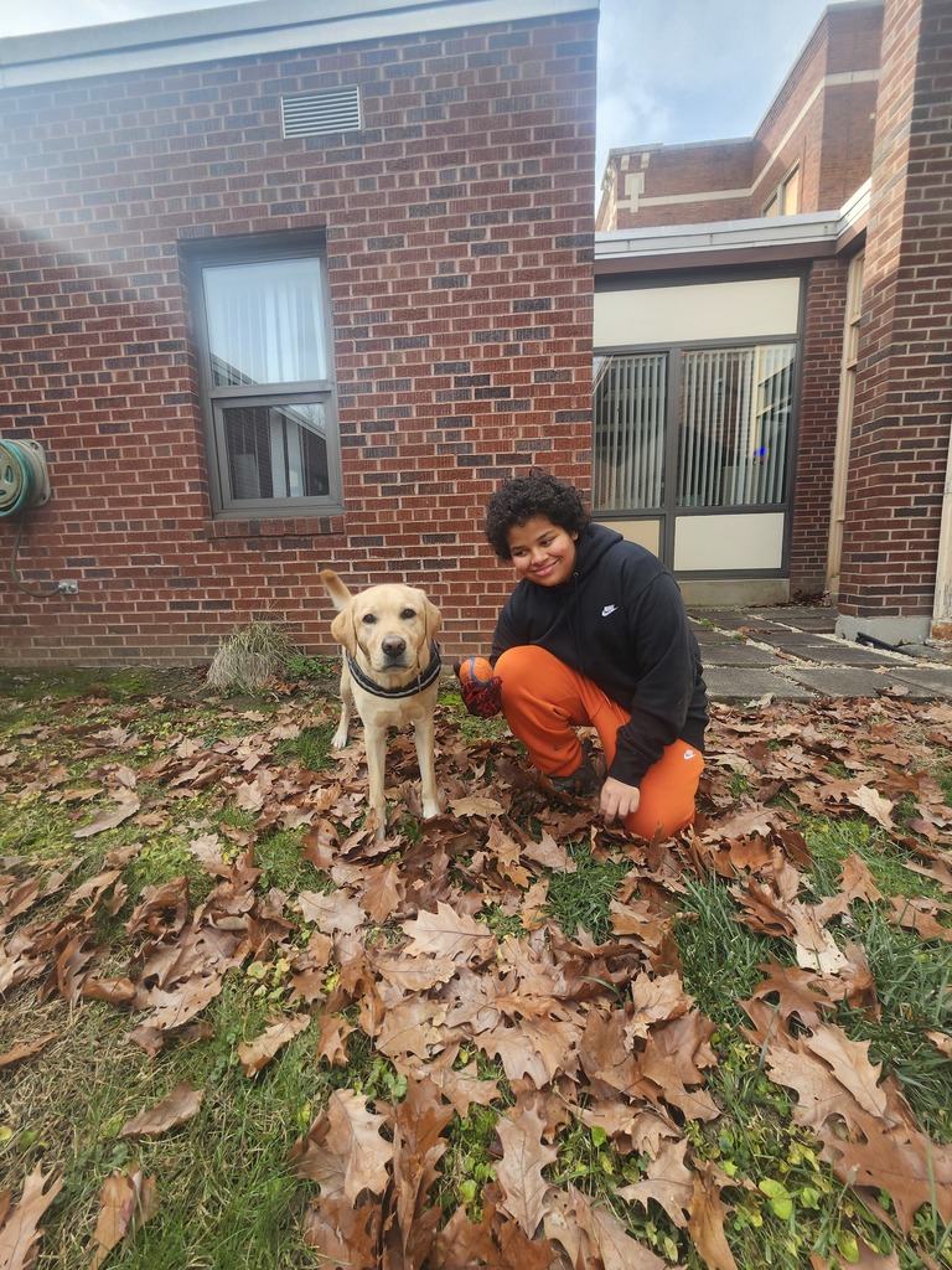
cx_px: 476
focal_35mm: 13
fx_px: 477
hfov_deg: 89.9
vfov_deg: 106.2
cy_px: 635
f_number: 2.2
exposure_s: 1/251
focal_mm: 1.74
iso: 40
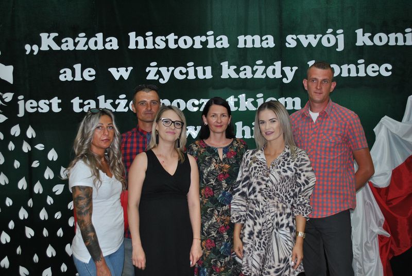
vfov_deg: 32.0
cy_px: 138
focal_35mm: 42
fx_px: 482
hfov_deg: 46.3
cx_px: 206
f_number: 4.5
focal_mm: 28
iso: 200
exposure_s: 1/60
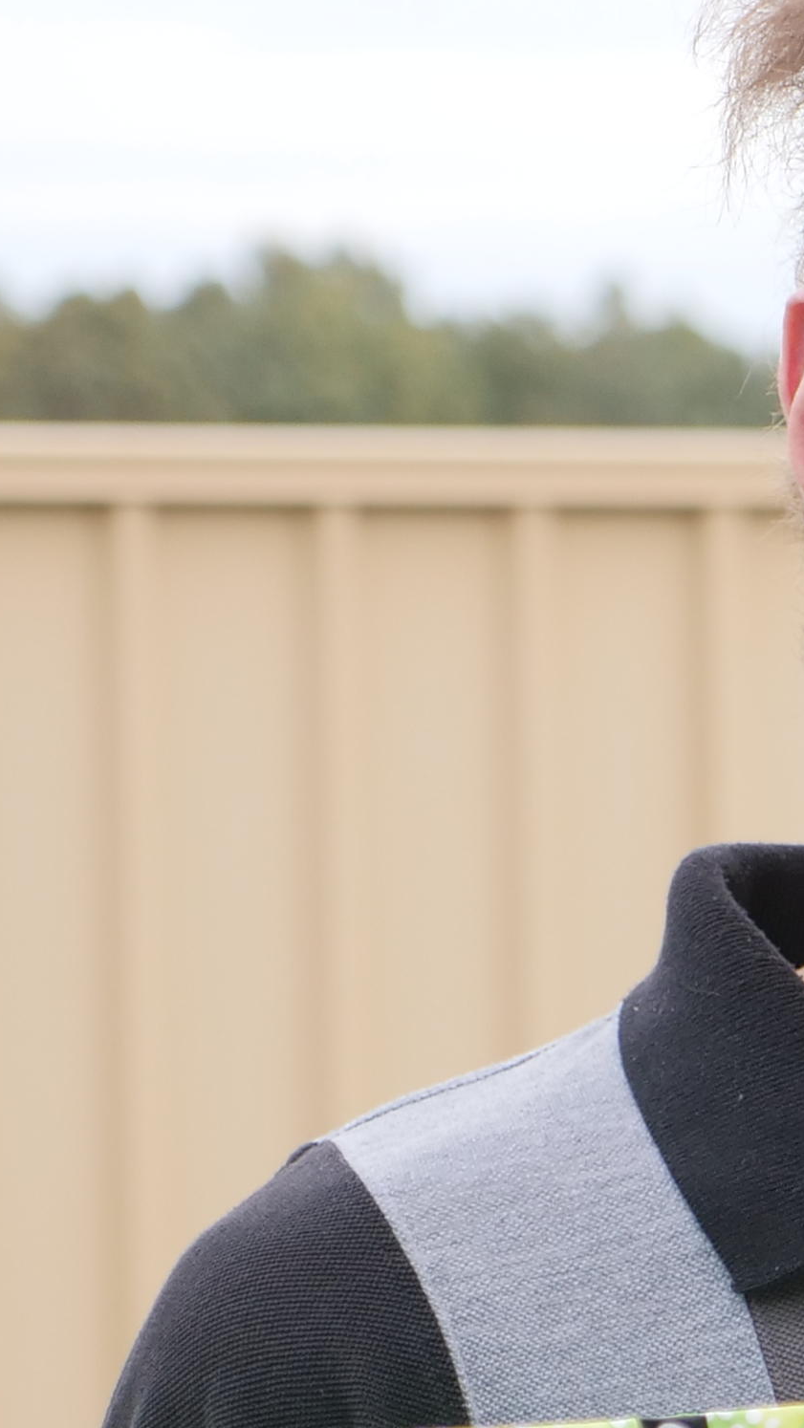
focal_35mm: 226
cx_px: 1597
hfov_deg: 5.3
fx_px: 8561
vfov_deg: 9.5
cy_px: 1232
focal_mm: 31
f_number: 2.8
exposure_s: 1/500
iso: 200
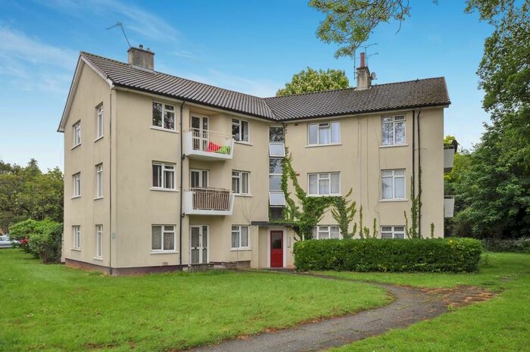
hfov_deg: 67.4
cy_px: 176
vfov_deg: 47.8
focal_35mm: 27
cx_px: 265
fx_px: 397
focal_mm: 18
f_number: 8
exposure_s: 1/250
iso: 200
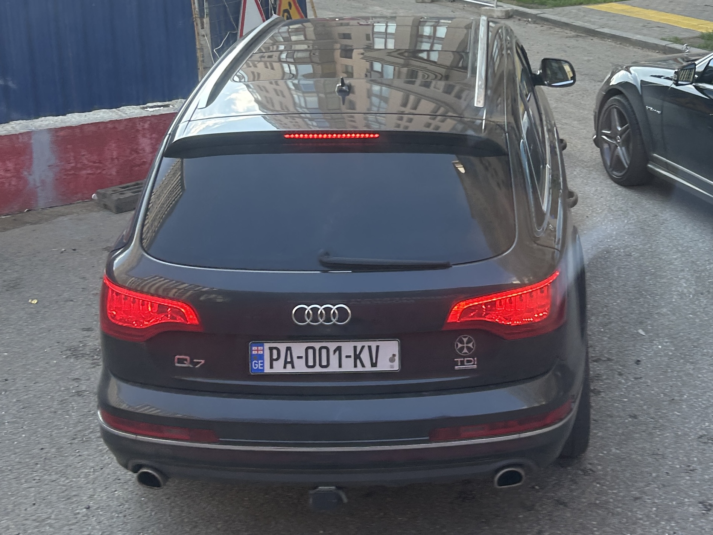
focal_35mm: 26
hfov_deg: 67.3
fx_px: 535
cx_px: 356
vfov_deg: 53.1
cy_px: 268
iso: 40
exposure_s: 1/202
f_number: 1.5
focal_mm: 5.7
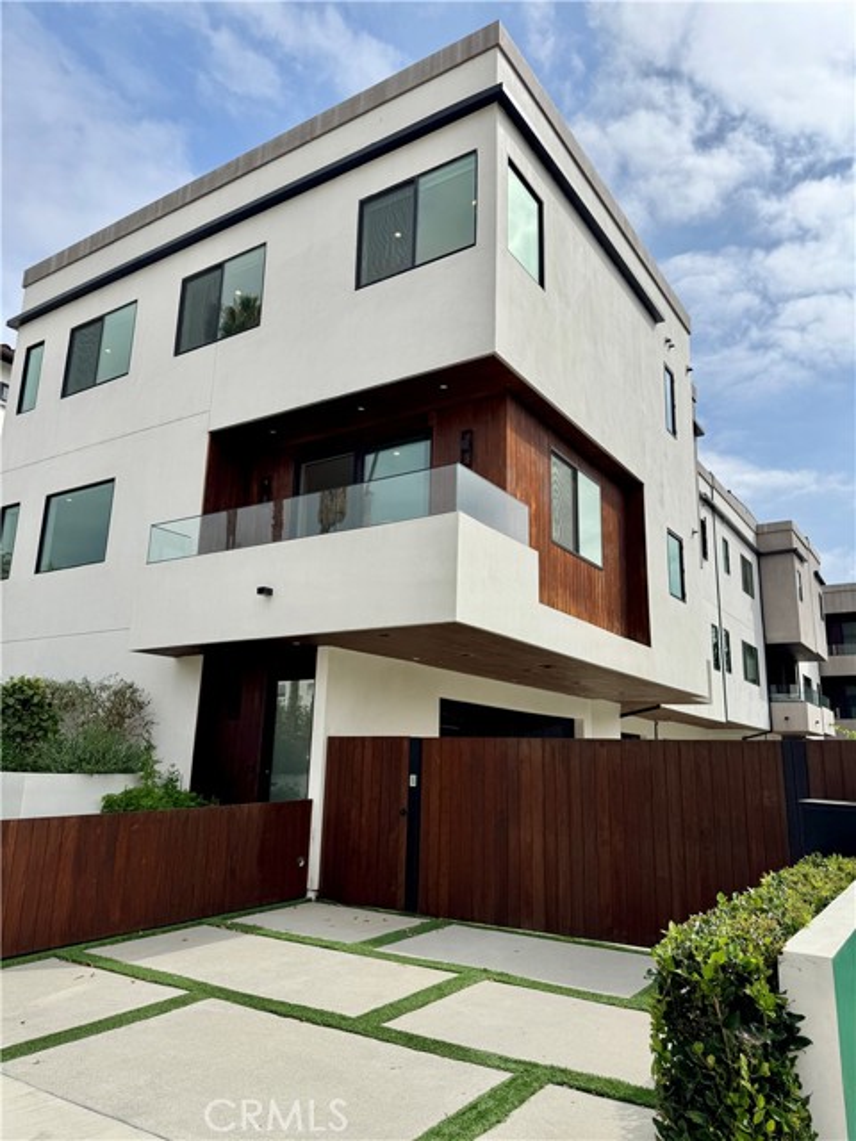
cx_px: 428
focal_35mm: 24
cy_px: 570
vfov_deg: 71.6
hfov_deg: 56.8
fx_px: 791
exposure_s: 1/7937
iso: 80
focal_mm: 6.76
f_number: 1.78
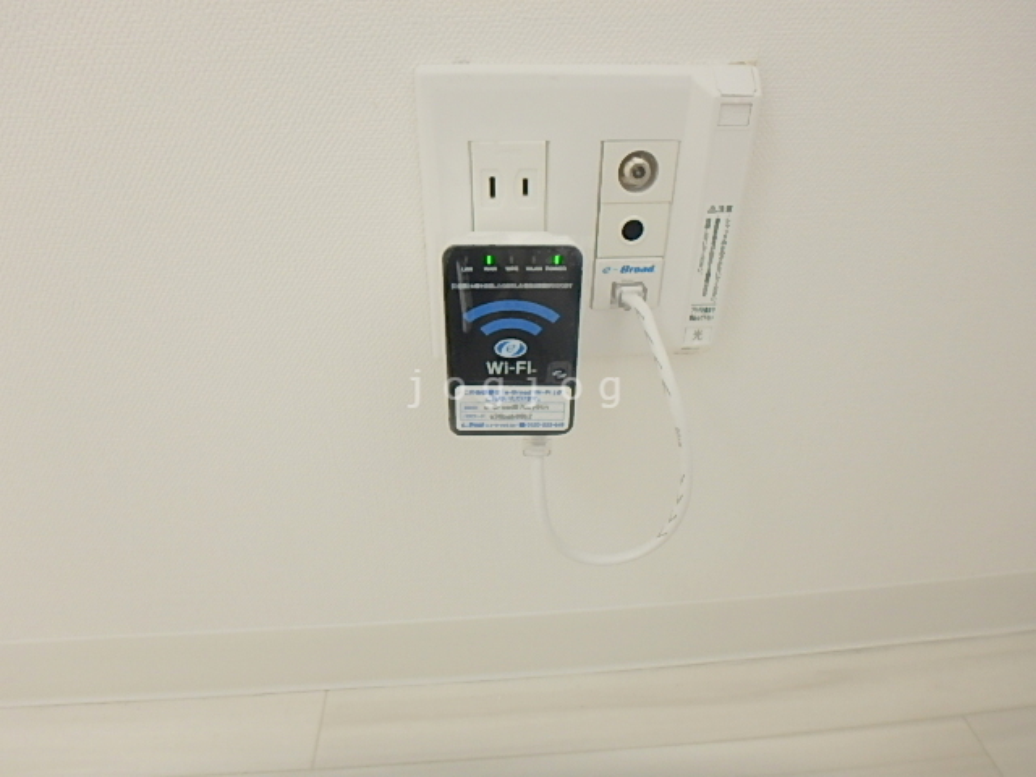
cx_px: 518
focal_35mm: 21
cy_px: 388
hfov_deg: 79.0
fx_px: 628
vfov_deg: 63.4
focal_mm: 3.7
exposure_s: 1/50
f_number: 3.5
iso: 200
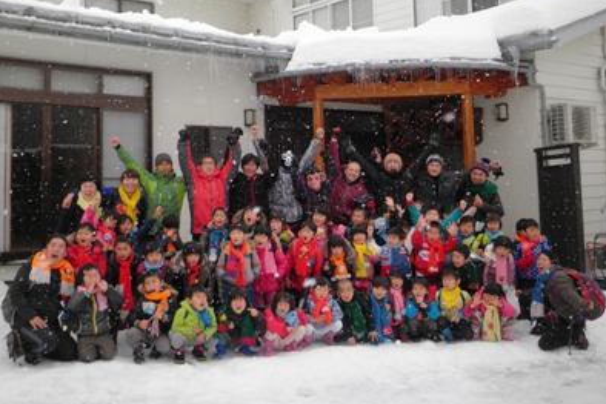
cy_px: 215
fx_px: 640
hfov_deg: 50.7
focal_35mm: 38
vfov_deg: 35.1
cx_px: 305
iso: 64
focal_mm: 6.4
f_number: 3.1
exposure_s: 1/400
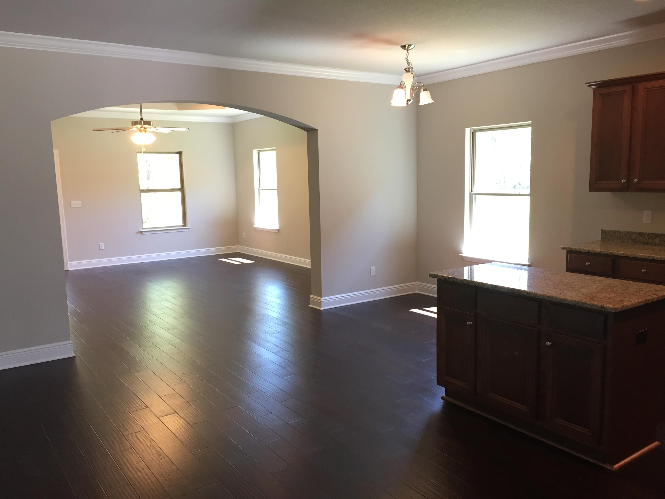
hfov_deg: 61.7
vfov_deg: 48.2
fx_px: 557
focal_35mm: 29
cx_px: 332
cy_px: 250
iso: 80
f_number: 2.2
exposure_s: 1/30
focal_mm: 4.15
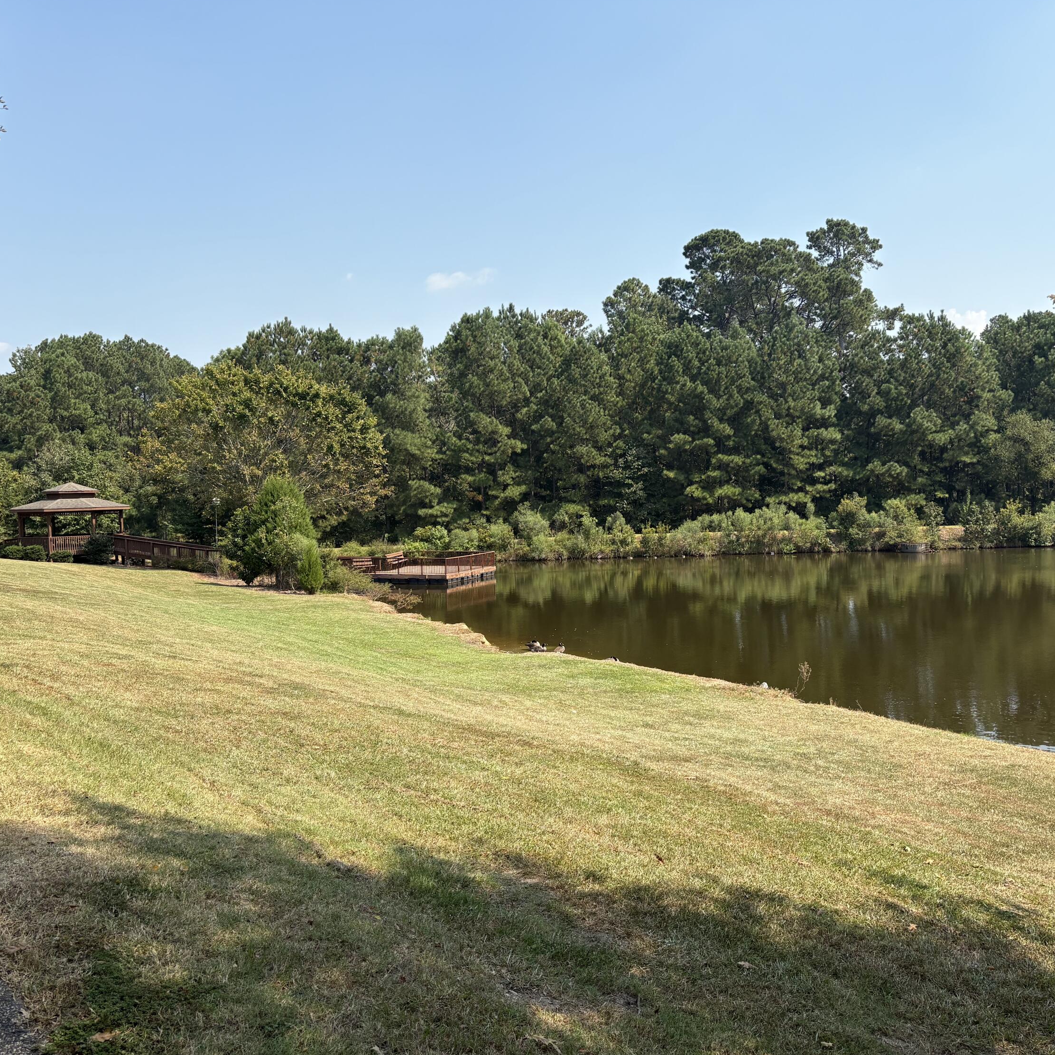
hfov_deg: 52.3
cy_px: 527
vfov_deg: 52.5
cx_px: 606
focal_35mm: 31
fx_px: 1069
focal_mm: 5.96
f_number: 1.6
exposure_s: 1/2451
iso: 50
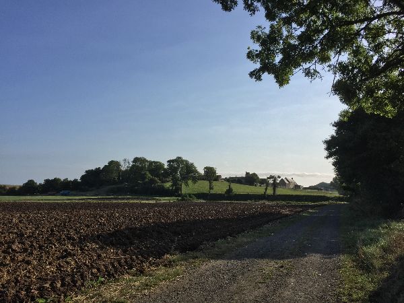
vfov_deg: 48.2
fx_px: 338
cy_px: 152
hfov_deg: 61.7
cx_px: 202
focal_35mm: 29
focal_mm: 4.15
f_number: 2.2
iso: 32
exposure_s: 1/3968
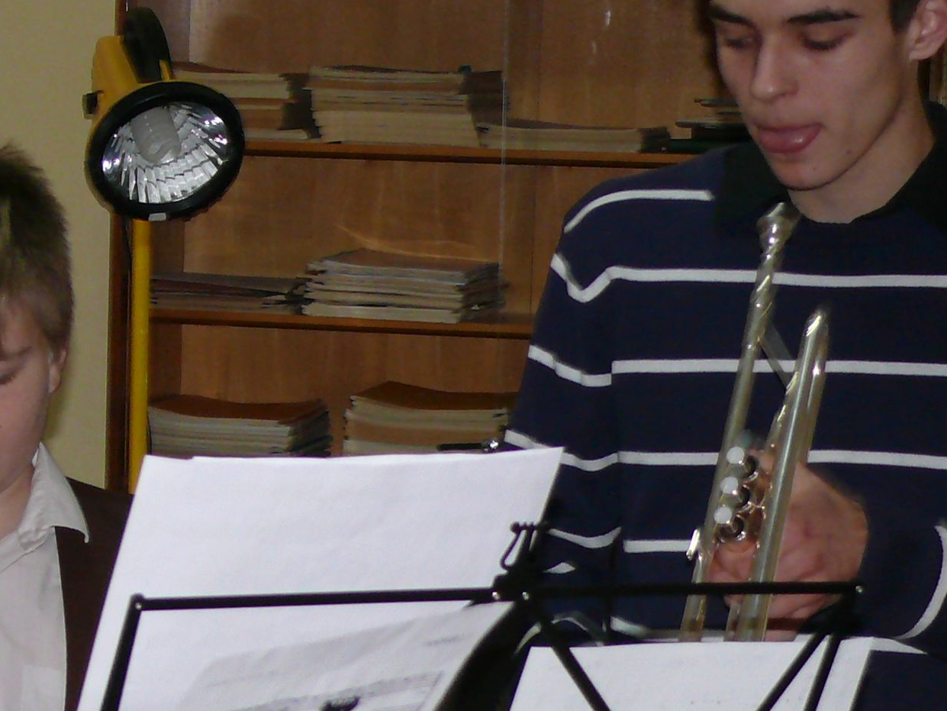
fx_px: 4651
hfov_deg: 11.6
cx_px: 198
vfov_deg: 8.7
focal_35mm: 170
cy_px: 553
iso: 200
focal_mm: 13.6
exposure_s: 1/30
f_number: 3.2
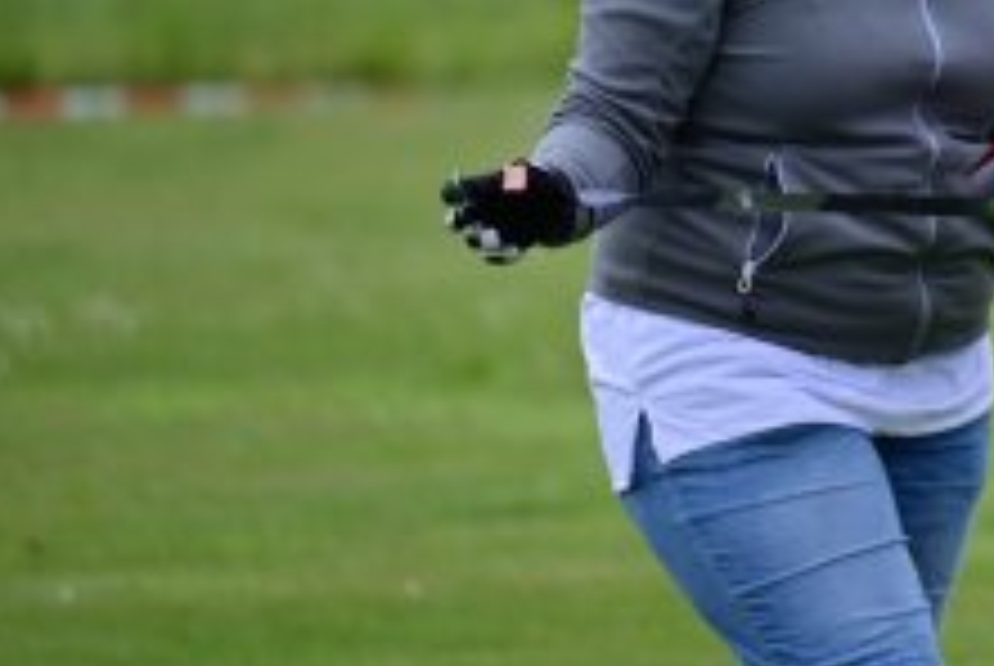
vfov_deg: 1.5
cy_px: 166
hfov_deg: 2.3
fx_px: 24855
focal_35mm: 899
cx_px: 1019
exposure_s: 1/1000
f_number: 6.3
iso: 2000
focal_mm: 400
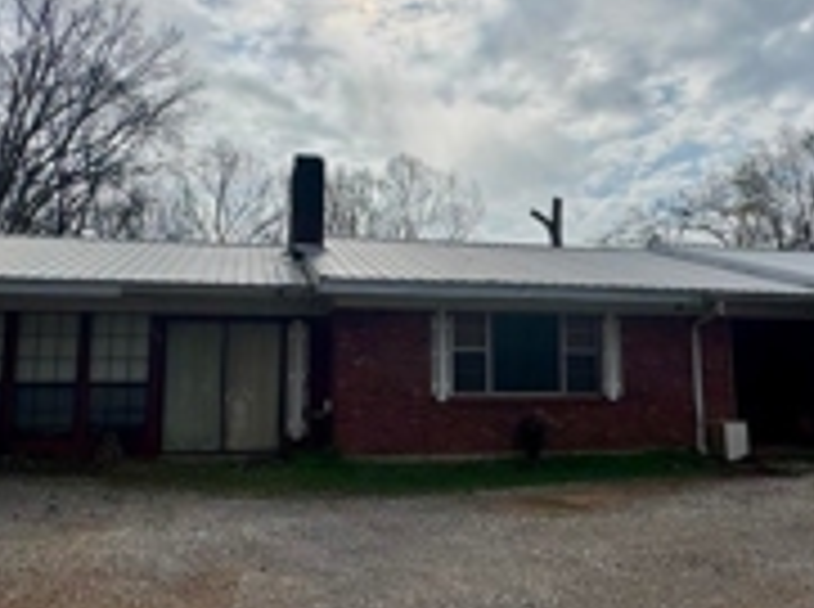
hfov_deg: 58.4
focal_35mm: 31
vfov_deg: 45.3
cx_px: 414
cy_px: 288
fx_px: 728
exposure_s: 1/7299
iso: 40
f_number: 2.2
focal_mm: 2.22
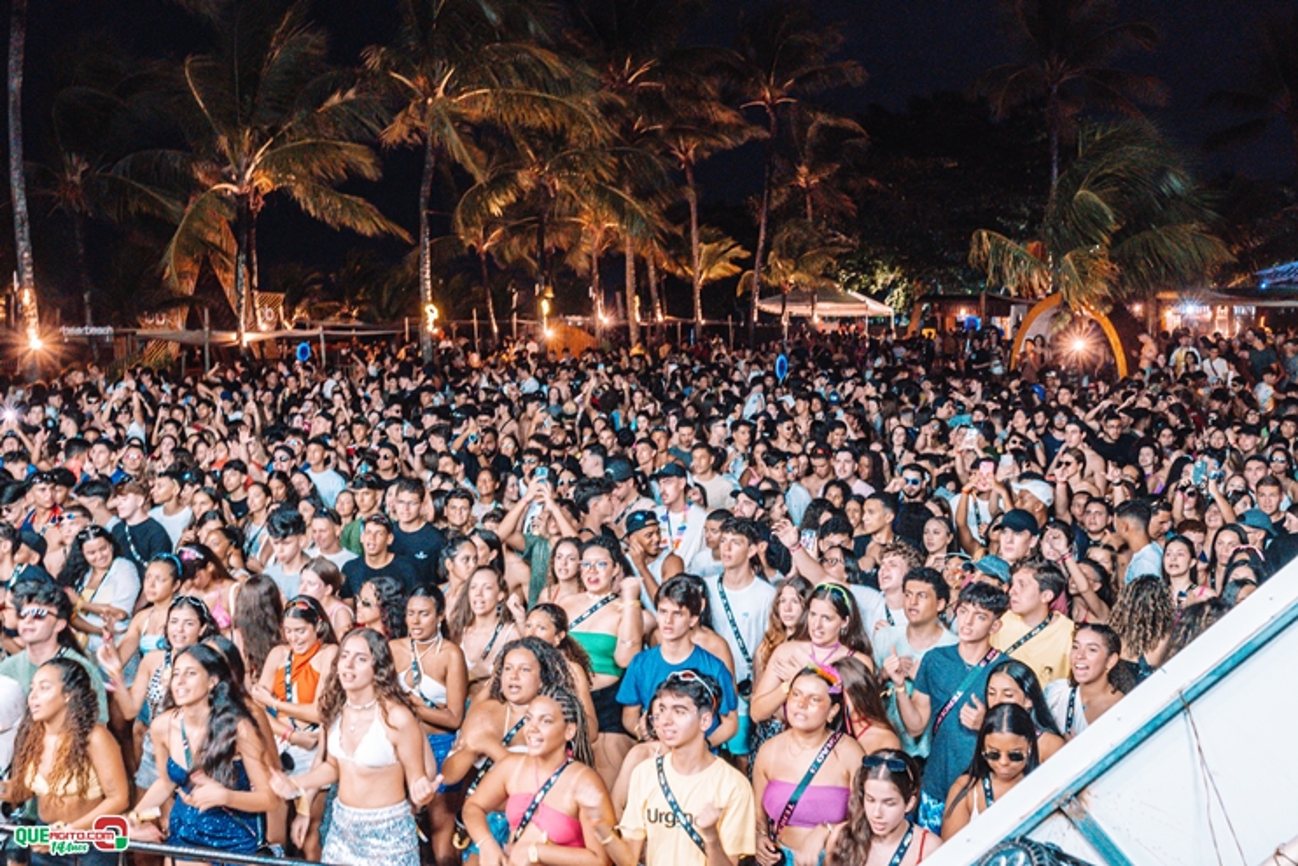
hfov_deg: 53.1
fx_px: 1298
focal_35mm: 36
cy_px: 433
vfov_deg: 36.9
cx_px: 649
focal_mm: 24
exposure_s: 1/50
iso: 2500
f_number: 3.2
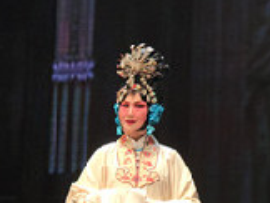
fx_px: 1234
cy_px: 196
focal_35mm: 158
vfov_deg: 9.4
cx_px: 170
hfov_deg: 12.5
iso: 50
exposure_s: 1/54
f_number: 2.8
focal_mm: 6.6
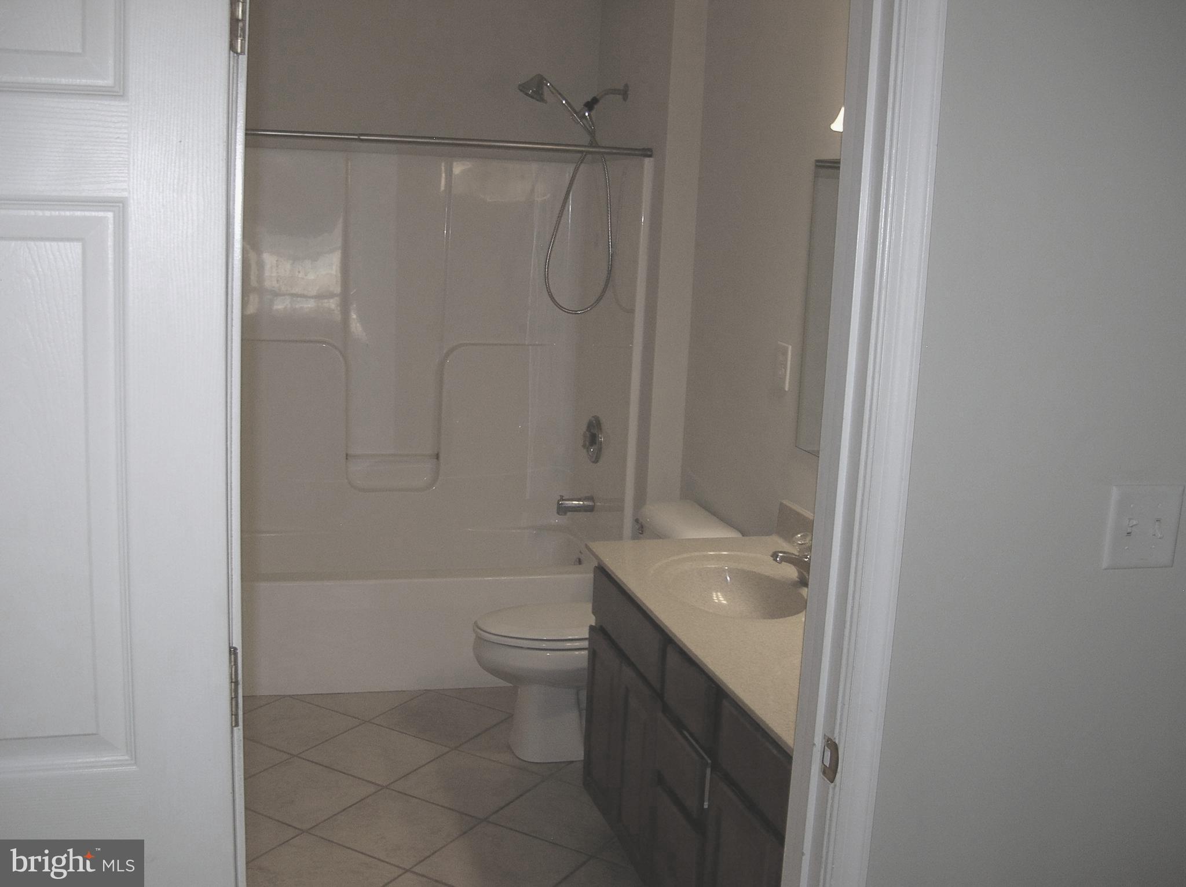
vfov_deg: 39.6
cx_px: 593
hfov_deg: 51.4
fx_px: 1232
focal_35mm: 36
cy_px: 444
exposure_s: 1/60.1
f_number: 2.7
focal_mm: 6
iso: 50
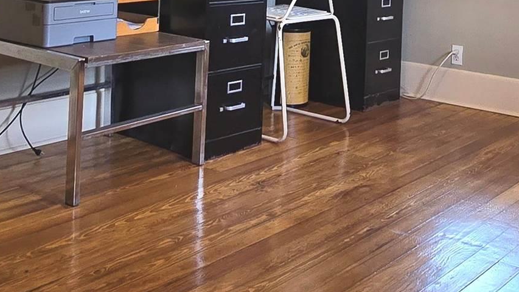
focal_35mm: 51
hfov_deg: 40.3
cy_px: -74
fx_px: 702
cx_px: 324
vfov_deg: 21.5
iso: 160
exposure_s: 1/60
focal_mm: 2.2
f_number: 2.2
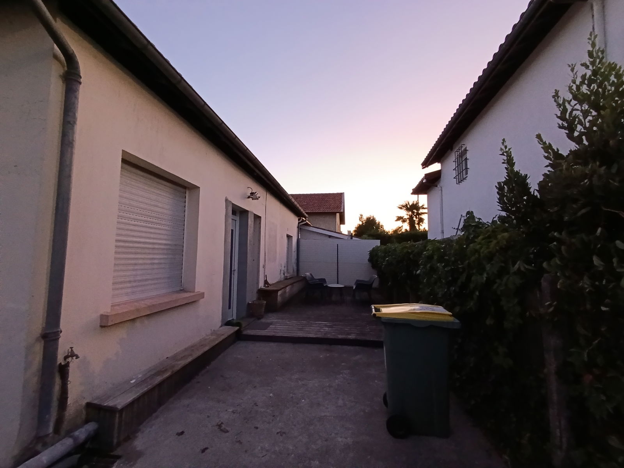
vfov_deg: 78.1
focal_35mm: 16
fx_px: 288
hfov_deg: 94.5
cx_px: 312
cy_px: 234
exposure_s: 1/33.3
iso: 400
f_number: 2.2
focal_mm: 1.65
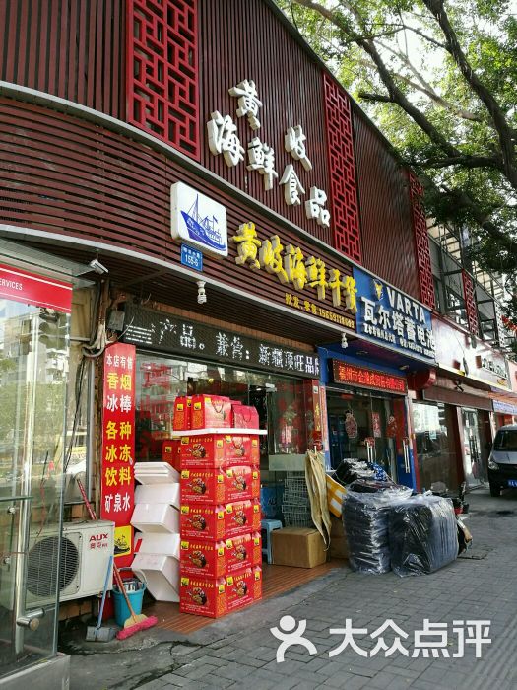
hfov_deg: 51.4
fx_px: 538
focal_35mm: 27
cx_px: 258
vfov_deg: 65.3
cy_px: 345
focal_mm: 4.5
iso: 100
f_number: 2.2
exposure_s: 1/100
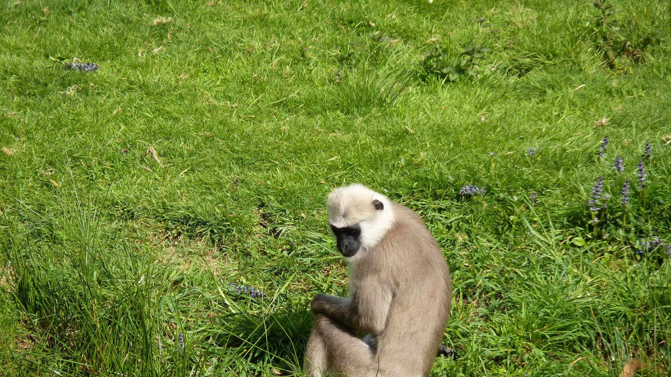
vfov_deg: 2.3
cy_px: 250
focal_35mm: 531
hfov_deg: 4.1
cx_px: 336
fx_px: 9447
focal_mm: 86.4
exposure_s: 1/250
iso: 80
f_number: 5
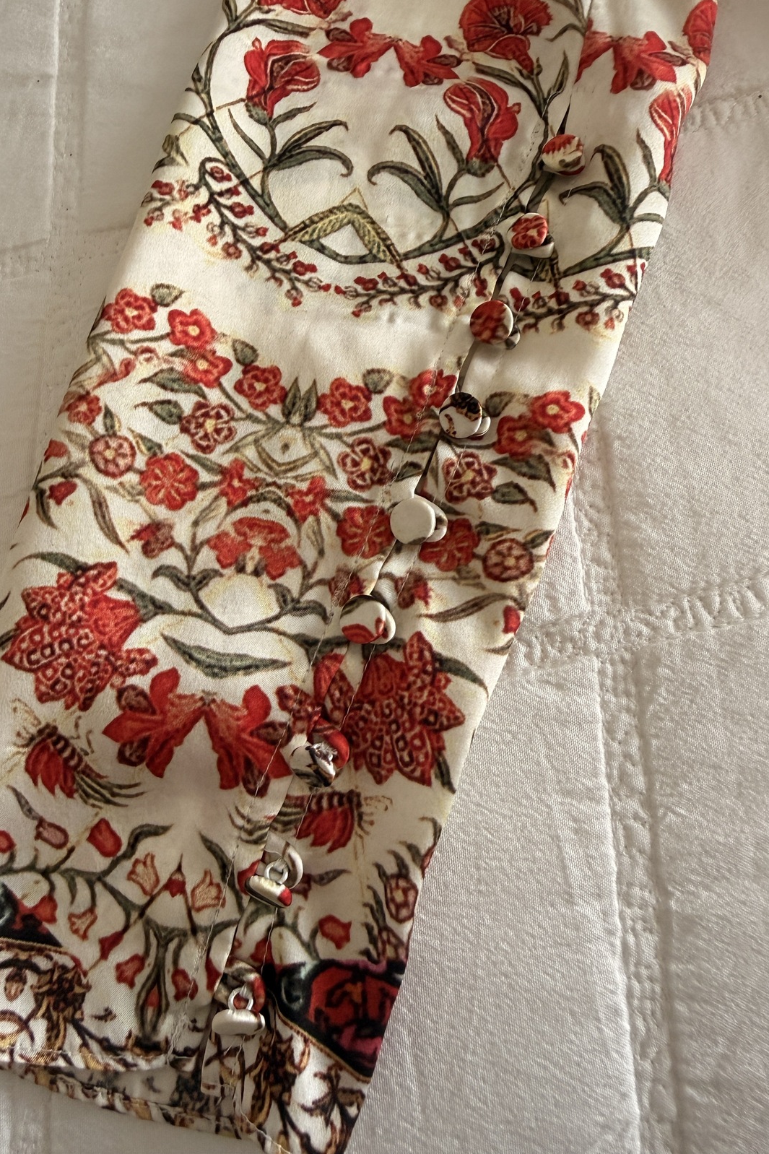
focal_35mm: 25
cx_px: 386
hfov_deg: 51.3
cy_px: 577
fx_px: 801
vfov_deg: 71.5
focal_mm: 2.22
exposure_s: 1/99
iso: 250
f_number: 2.2
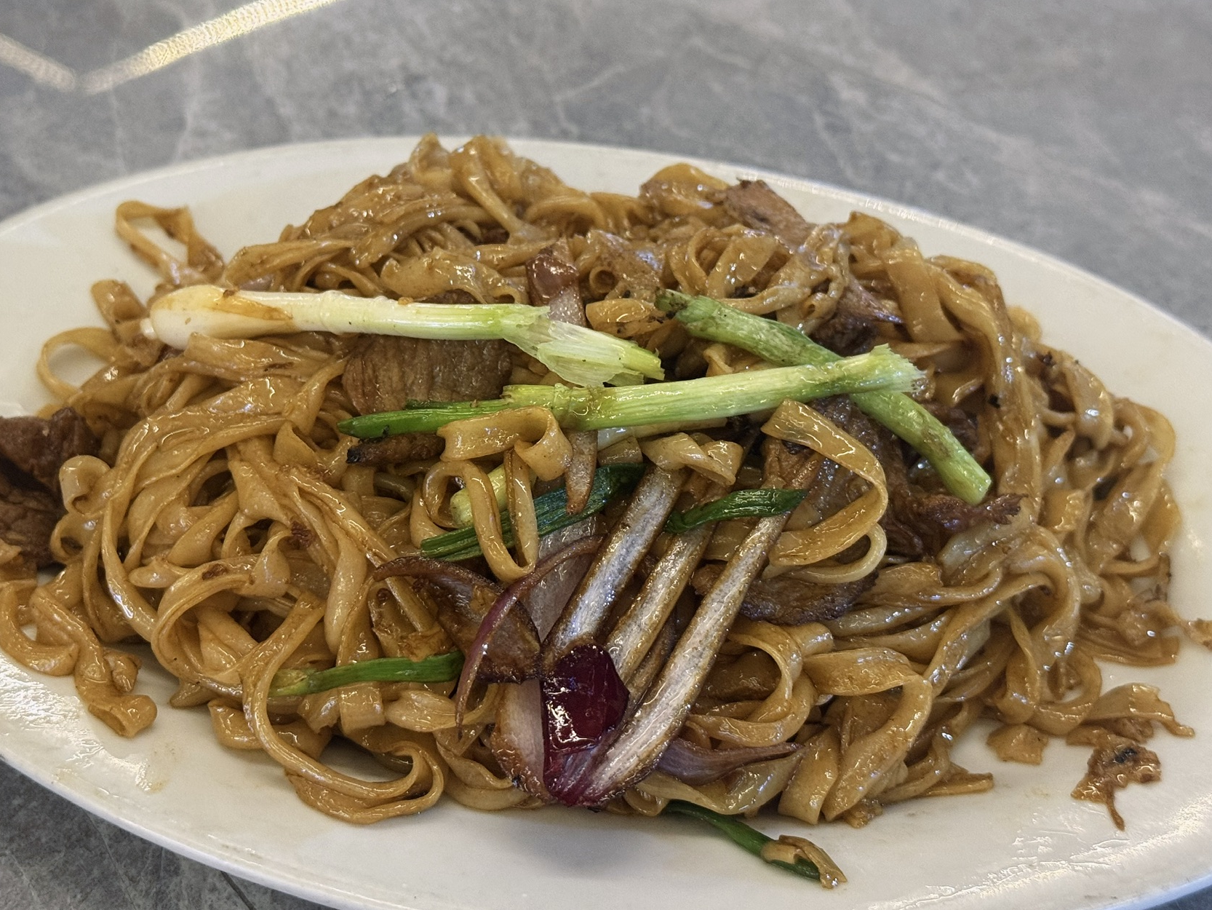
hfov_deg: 32.7
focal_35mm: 59
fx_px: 2066
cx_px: 557
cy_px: 465
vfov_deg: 24.8
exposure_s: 1/50
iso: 250
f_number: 1.78
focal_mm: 6.76
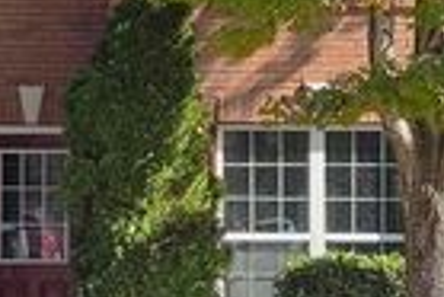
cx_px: 176
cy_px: 120
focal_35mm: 172
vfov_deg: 8.0
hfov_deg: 11.9
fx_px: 2124
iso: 40
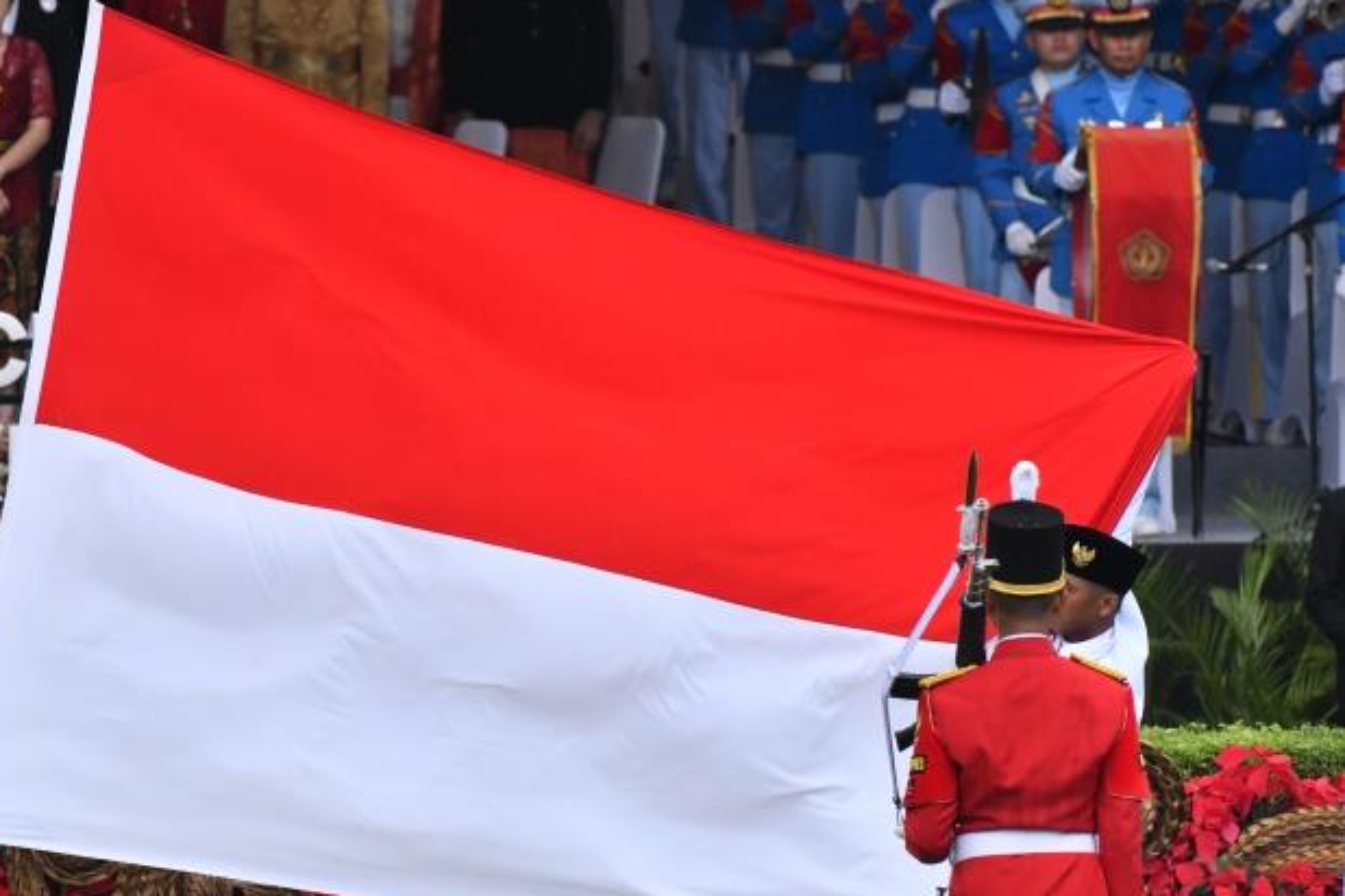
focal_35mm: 663
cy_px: 647
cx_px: 816
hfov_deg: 3.1
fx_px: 24768
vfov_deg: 2.1
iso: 1600
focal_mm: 400
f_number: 8
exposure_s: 1/2500
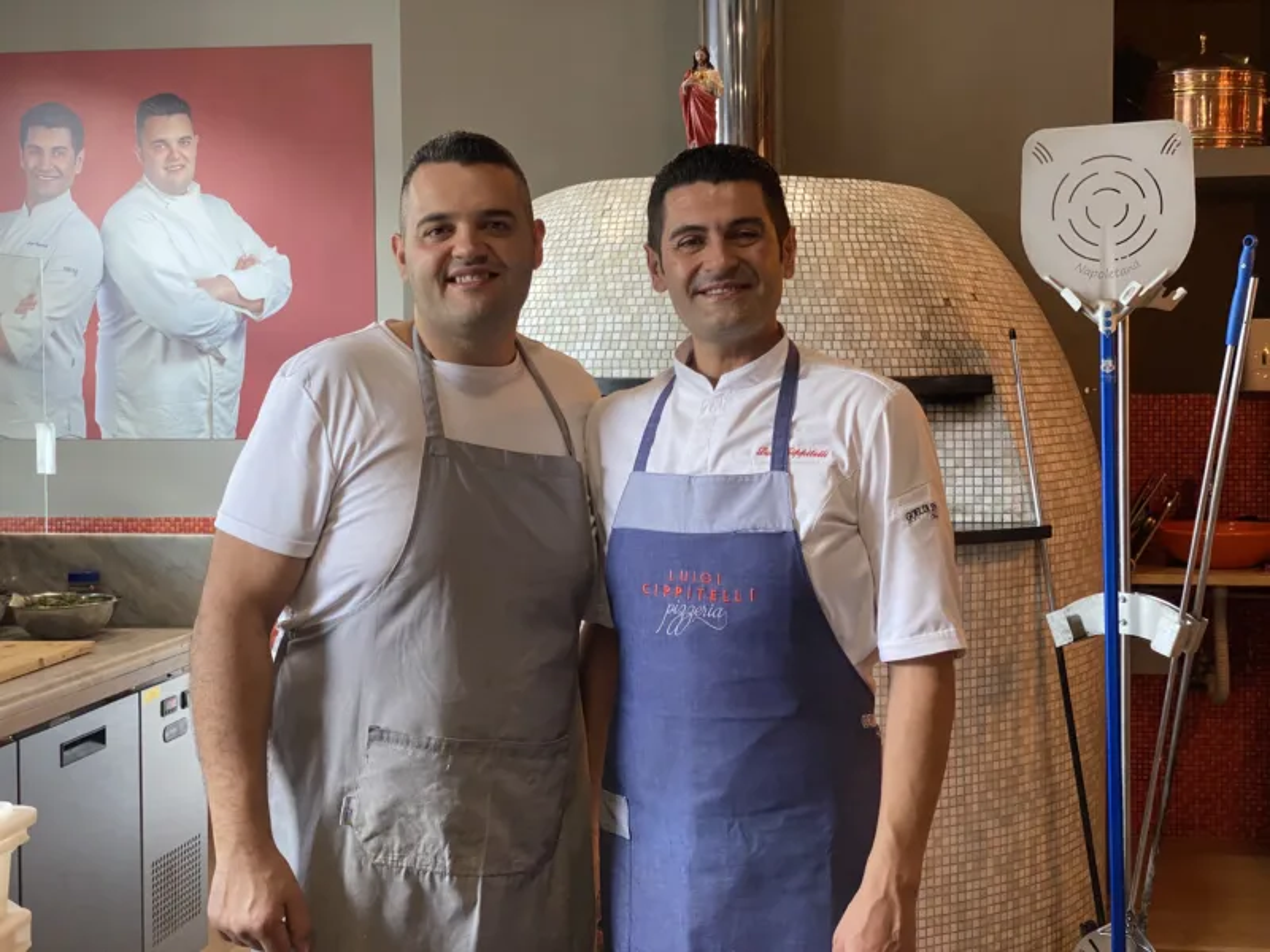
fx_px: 1908
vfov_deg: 28.0
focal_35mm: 52
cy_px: 476
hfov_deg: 36.8
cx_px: 635
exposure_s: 1/60
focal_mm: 6
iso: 160
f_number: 2
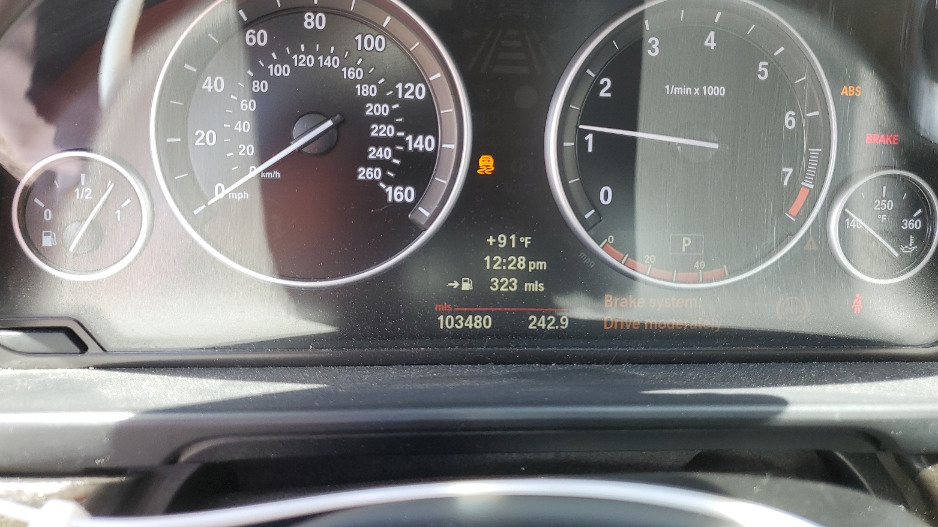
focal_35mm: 29
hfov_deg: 66.1
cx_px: 468
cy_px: 204
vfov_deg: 40.0
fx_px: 721
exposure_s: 1/141
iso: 50
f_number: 1.5
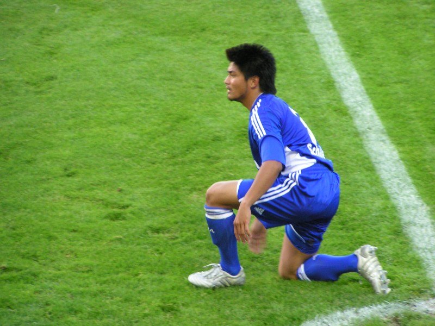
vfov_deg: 5.5
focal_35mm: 271
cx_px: 218
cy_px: 163
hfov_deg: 7.3
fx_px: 3406
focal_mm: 41.4
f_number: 3.5
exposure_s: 1/40
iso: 200
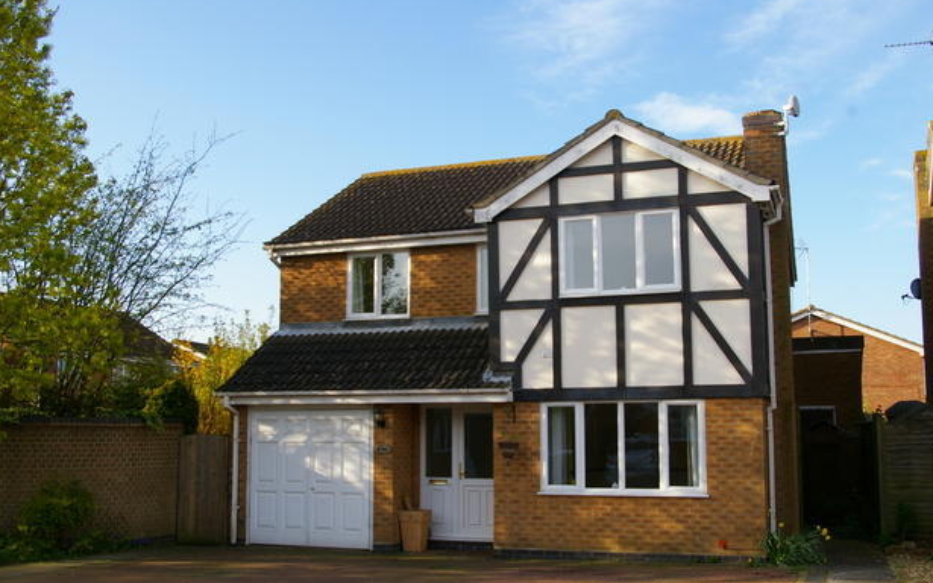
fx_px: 941
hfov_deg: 52.8
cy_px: 308
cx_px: 467
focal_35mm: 37
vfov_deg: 34.4
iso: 200
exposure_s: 1/180
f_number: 8
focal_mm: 24
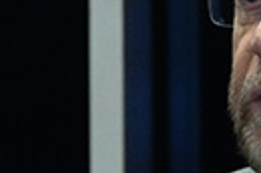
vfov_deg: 1.9
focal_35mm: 720
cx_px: 255
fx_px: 5213
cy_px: 205
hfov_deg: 2.9
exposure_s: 1/160
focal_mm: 110
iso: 4000
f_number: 4
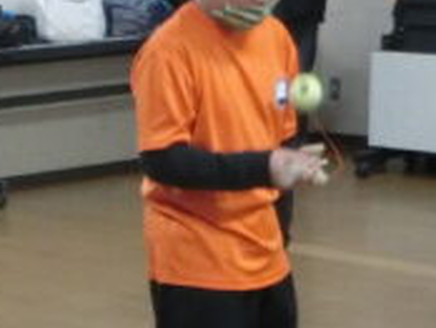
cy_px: 471
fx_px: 1854
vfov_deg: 9.9
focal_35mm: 147
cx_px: -18
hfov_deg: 13.2
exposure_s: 1/40
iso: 400
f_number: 3.5
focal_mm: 4.5
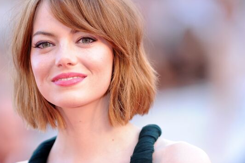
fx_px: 2522
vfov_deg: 3.7
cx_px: 104
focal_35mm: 371
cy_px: 70
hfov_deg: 5.6
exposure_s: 1/500
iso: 640
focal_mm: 300
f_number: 2.8
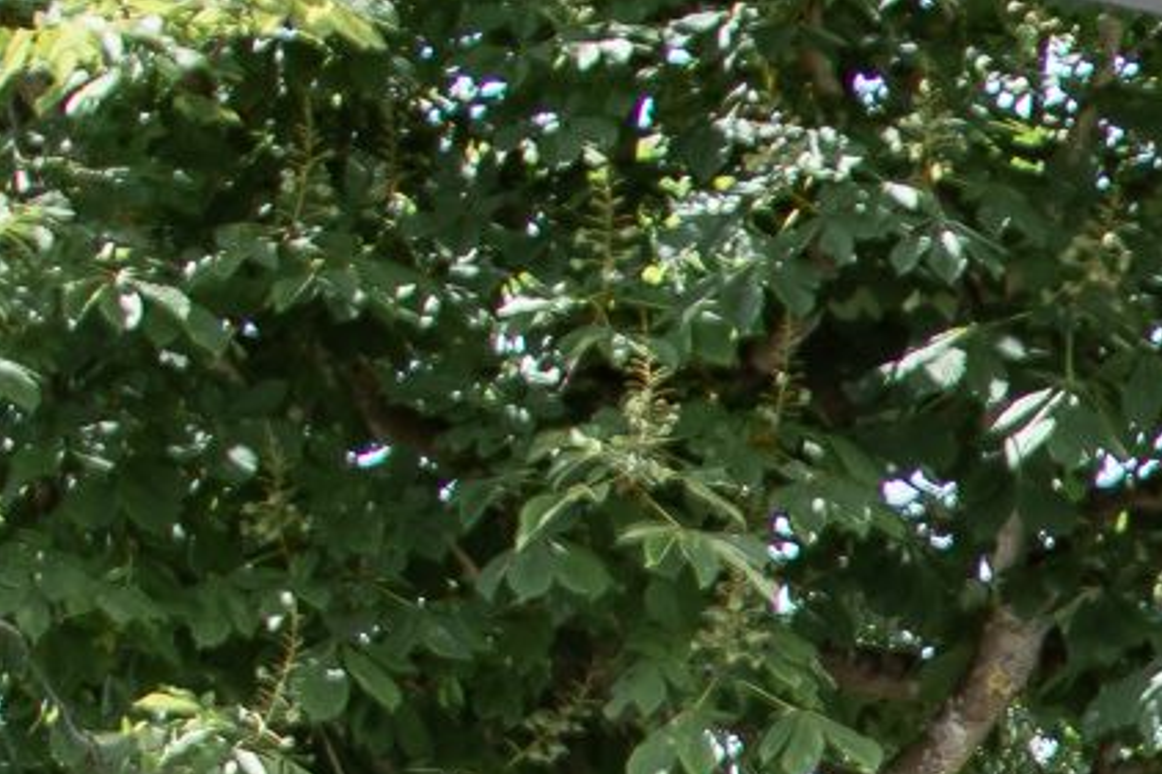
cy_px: 1647
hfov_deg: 9.5
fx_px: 6195
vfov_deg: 6.9
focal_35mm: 192
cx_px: 2762
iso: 100
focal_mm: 18
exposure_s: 1/320
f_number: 3.5
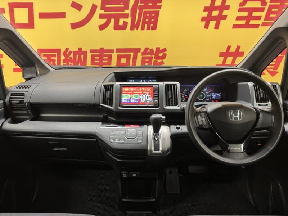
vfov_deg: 56.8
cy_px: 108
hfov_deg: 71.6
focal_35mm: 24
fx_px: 200
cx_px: 144
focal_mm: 6.76
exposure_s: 1/50
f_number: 1.78
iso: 200
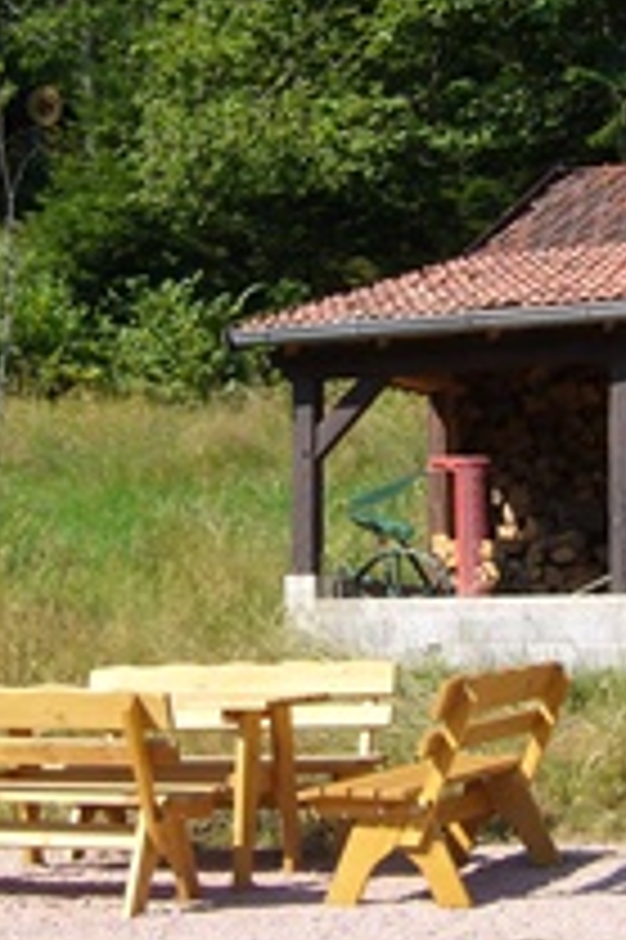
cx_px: 329
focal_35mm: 87
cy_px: 349
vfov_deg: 23.3
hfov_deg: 15.7
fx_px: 2273
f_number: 5.6
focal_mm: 5.8
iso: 80
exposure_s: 1/160
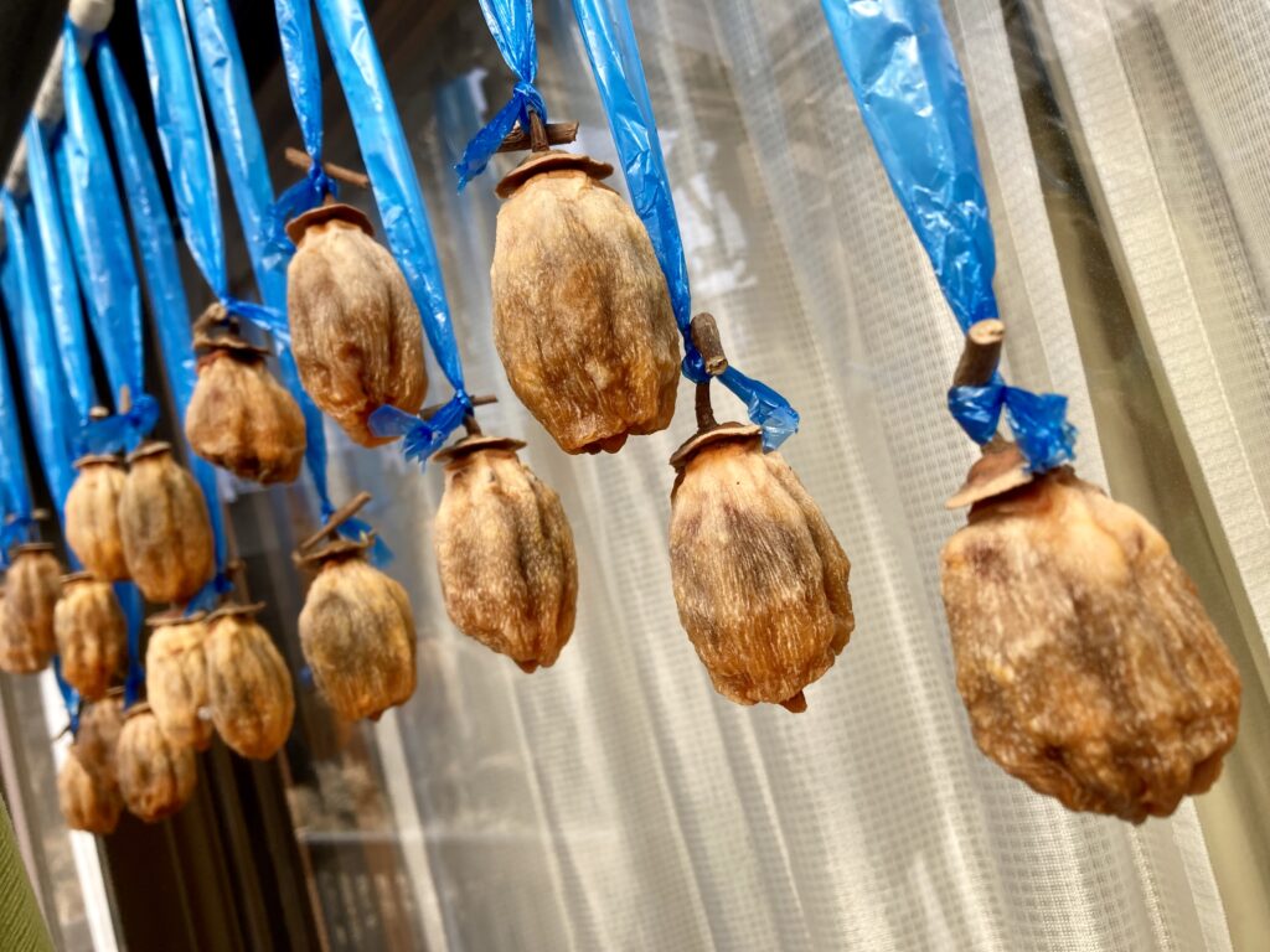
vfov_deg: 49.7
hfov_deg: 63.4
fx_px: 1027
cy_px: 476
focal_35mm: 28
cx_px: 635
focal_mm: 3.99
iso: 20
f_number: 1.8
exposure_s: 1/496
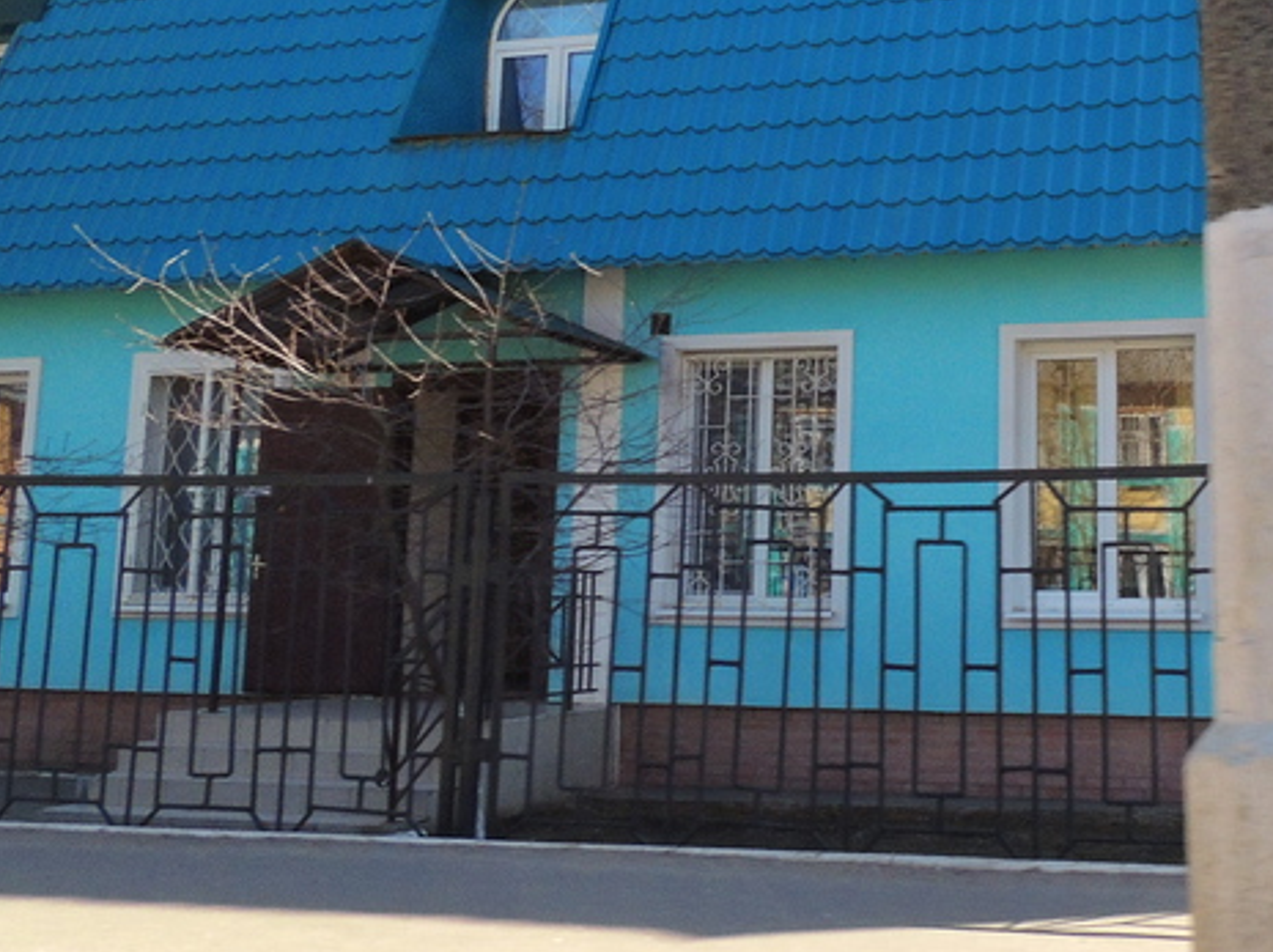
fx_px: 1616
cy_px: 339
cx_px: 1023
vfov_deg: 32.6
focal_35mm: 44
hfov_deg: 41.1
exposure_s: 1/400
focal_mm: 4.3
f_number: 6.6
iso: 400
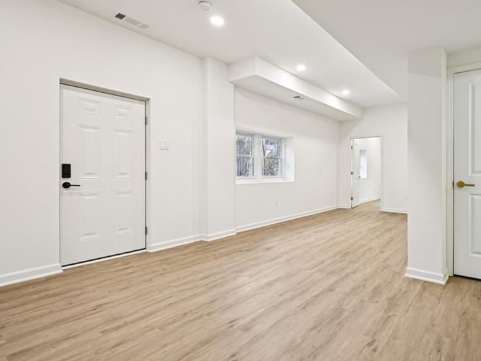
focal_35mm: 20
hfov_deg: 81.0
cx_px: 302
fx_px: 273
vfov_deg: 66.8
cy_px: 176
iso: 250
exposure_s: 1/15
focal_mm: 14.5
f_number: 8
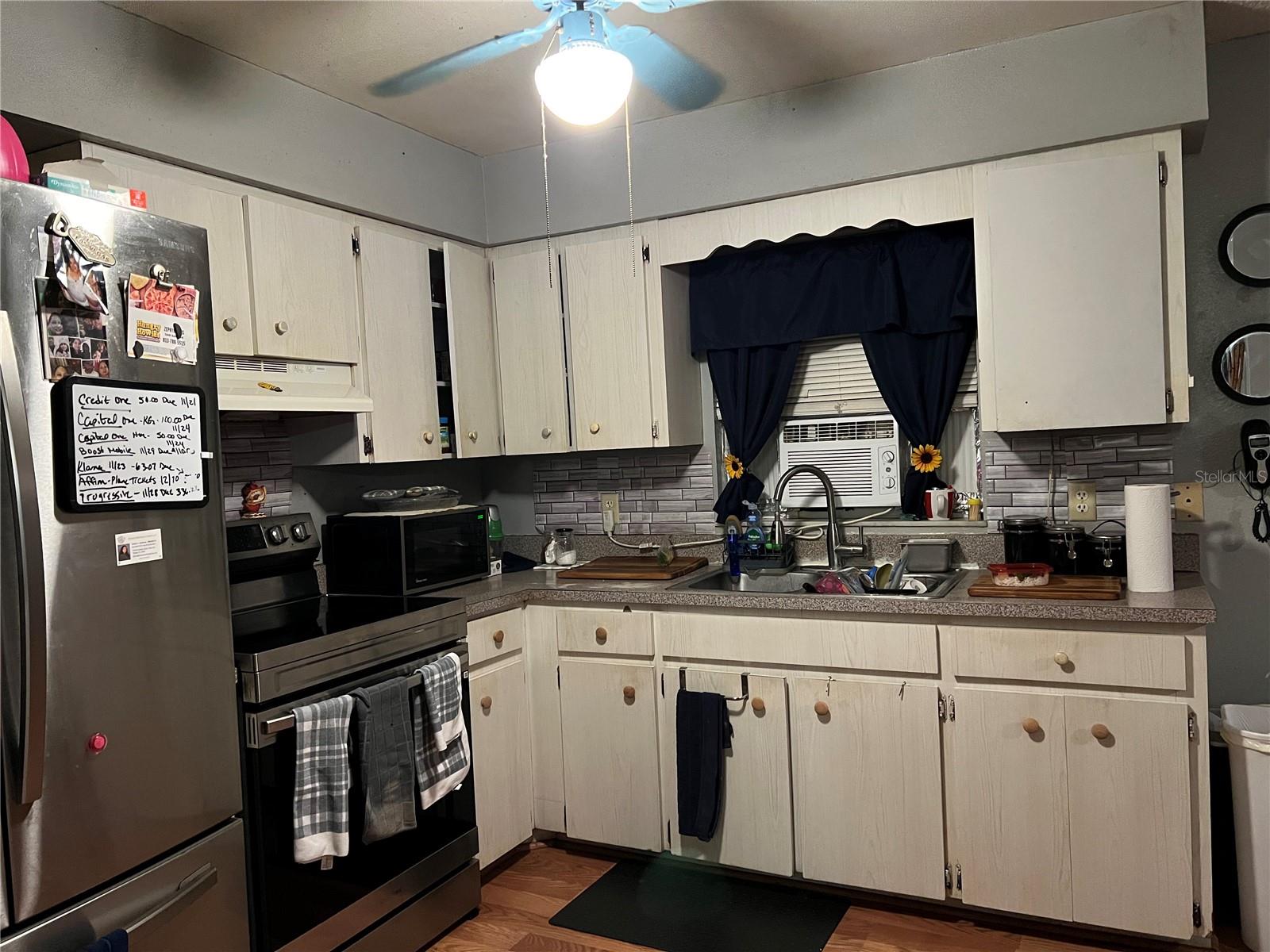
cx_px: 635
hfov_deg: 67.3
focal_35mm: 26
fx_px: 954
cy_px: 476
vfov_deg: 53.1
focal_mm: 5.7
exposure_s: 1/30
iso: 500
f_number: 1.5
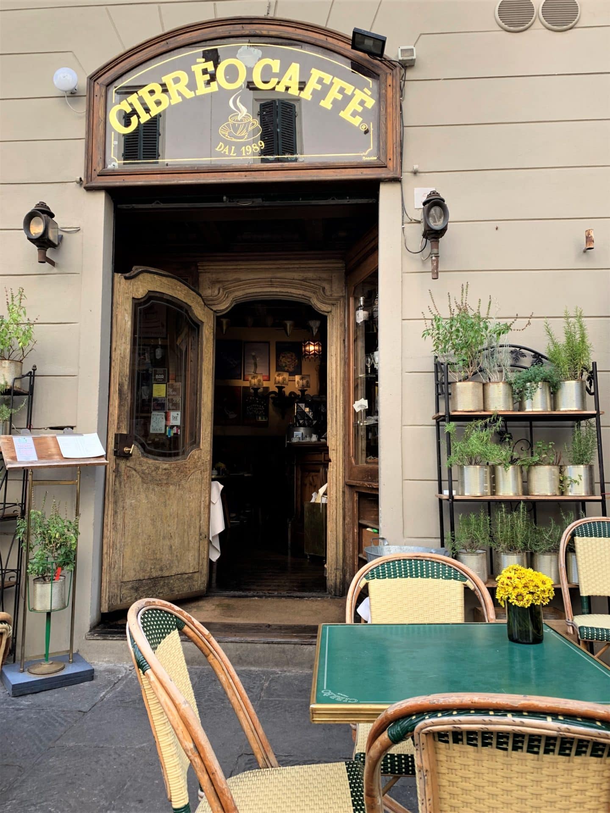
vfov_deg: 67.3
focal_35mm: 26
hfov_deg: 53.1
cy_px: 406
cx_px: 305
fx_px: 611
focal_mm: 4.25
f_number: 1.8
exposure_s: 1/239
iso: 25
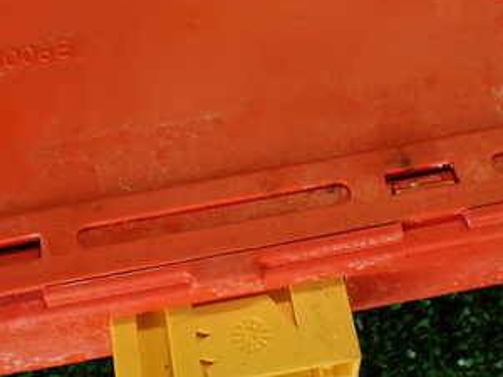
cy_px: 112
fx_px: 930
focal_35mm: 64
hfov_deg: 30.2
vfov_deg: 22.8
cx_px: 206
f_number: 2.4
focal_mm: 5.79
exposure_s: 1/60
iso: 125
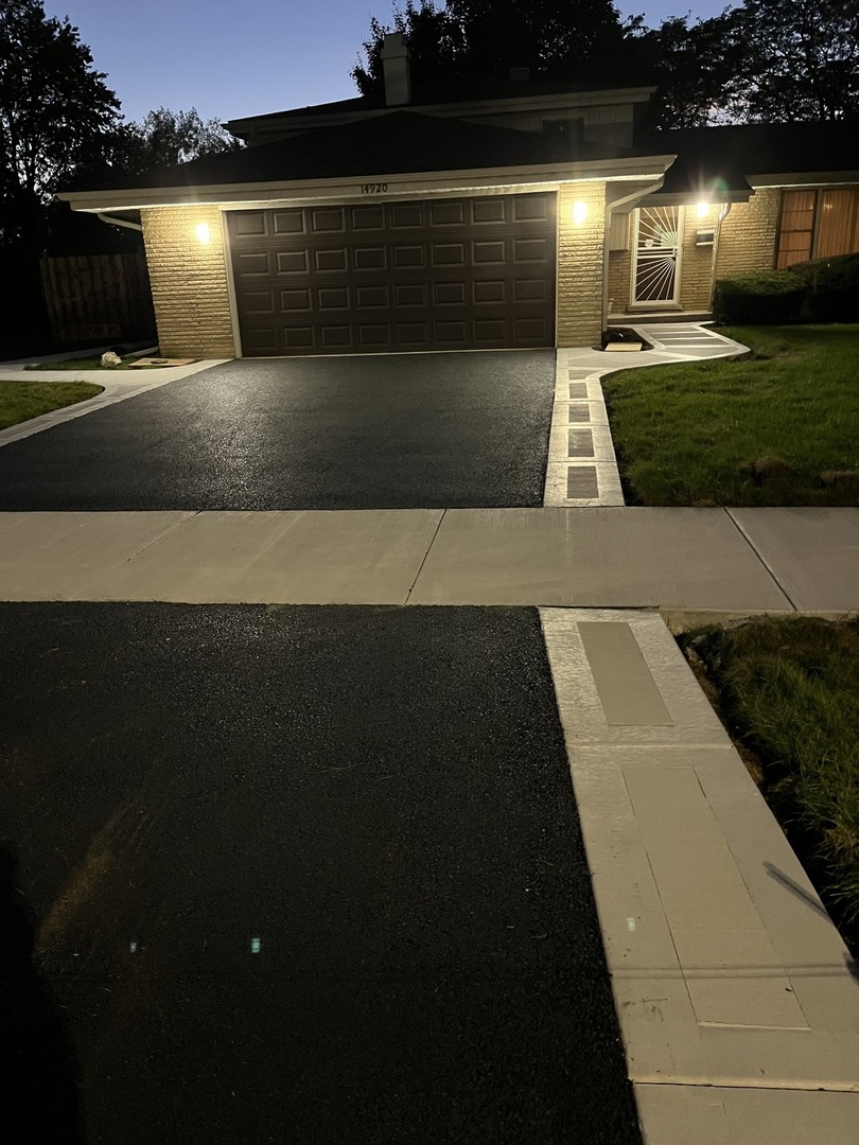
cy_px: 572
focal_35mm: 26
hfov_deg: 53.1
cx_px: 430
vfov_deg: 67.3
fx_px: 860
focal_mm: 5.1
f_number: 1.6
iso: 1000
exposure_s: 1/30
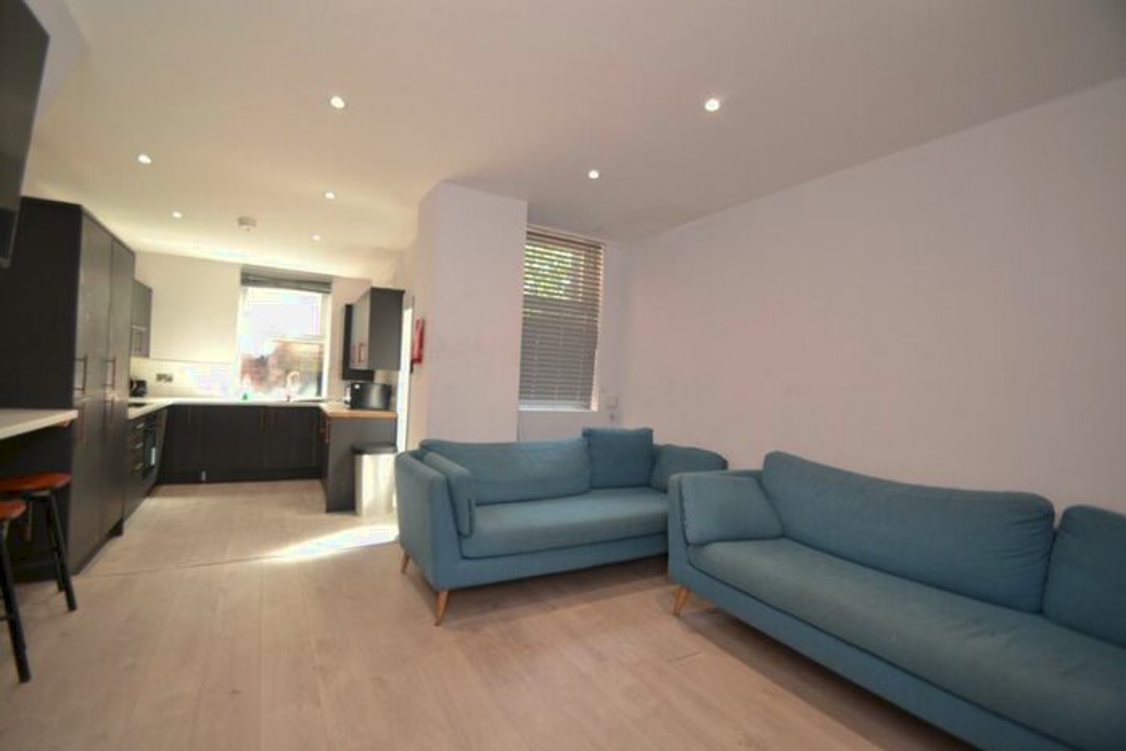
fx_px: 469
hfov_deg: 100.4
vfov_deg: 77.4
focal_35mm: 15
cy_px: 376
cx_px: 563
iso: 400
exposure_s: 1/60
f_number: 3.5
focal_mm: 10
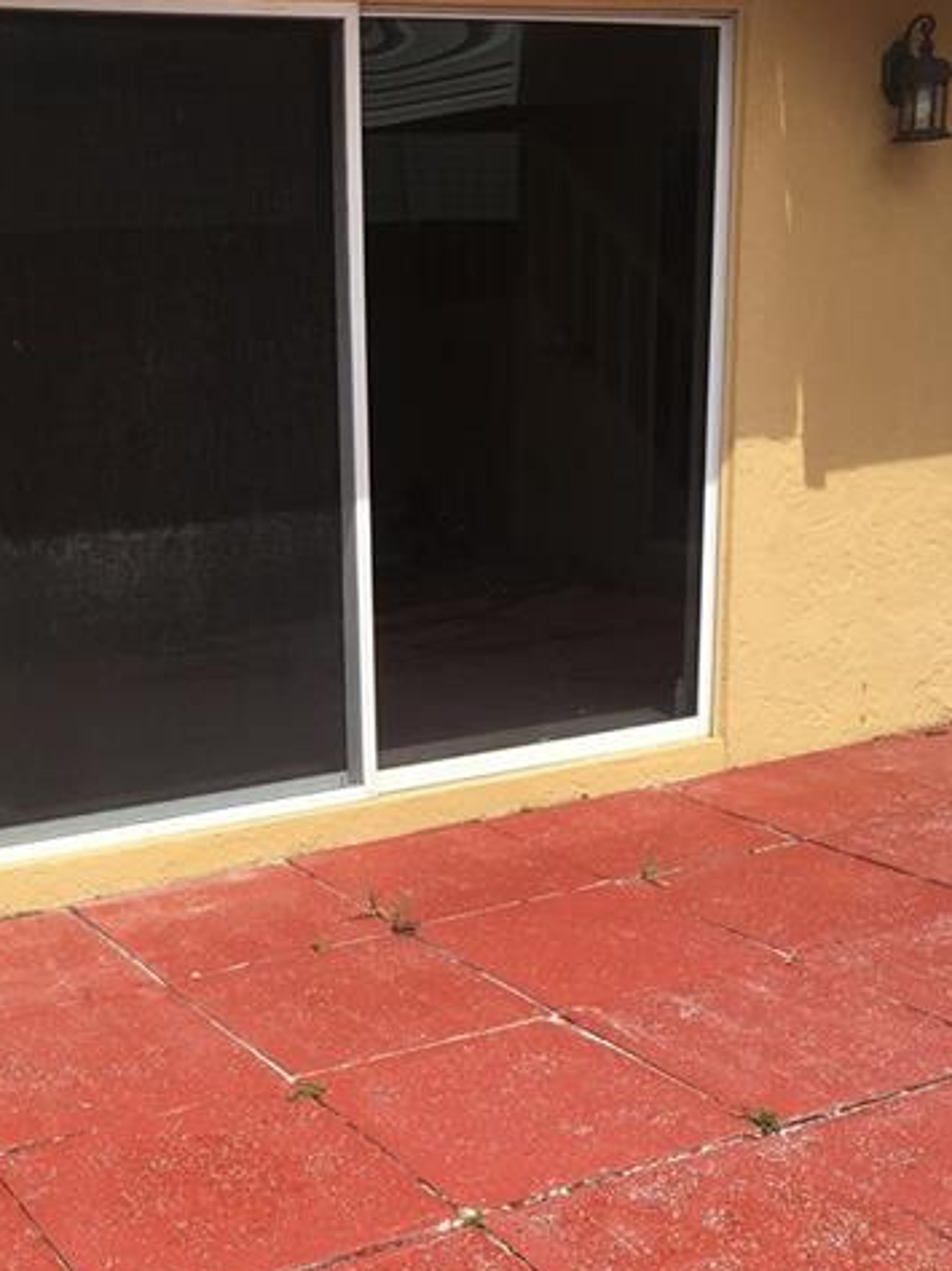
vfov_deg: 40.2
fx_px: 1725
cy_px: 791
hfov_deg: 30.3
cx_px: 228
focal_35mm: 47
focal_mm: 4.15
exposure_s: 1/1115
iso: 25
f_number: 2.2
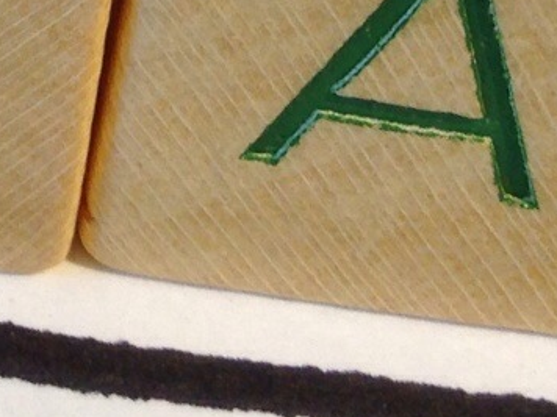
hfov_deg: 9.5
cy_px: -362
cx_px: -659
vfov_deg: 7.6
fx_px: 3057
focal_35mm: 190
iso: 50
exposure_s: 1/60
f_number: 2.4
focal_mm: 4.12
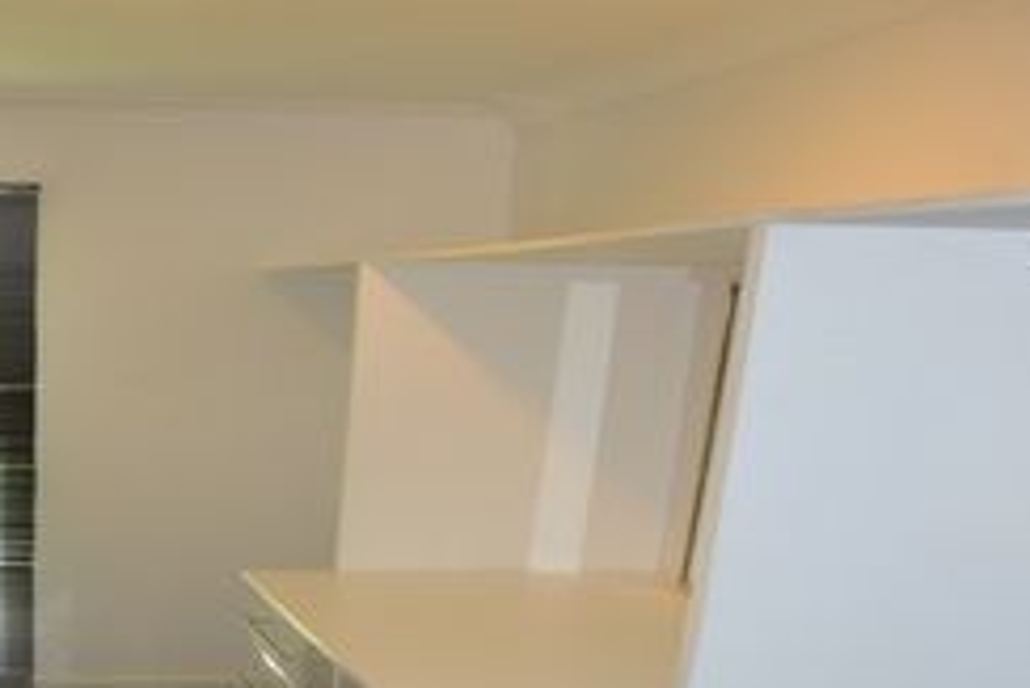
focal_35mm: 52
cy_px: 618
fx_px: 1489
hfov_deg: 37.5
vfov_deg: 25.2
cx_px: 295
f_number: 3.5
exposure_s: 1/60
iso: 2500
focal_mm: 18
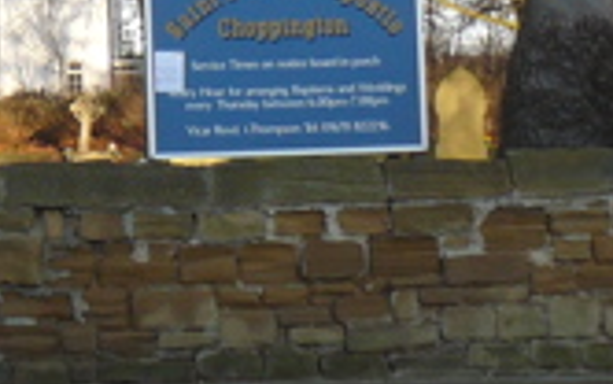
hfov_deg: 13.2
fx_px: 2457
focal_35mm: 147
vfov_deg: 8.7
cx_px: -380
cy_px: -229
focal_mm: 6
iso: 100
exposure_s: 1/160
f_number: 4
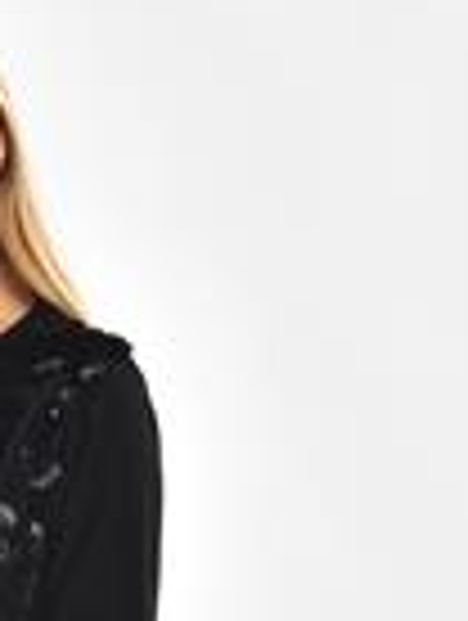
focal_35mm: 337
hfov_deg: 4.4
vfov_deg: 5.8
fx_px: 6056
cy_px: 970
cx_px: -86
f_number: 6.3
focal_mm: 85
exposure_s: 1/160
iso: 100
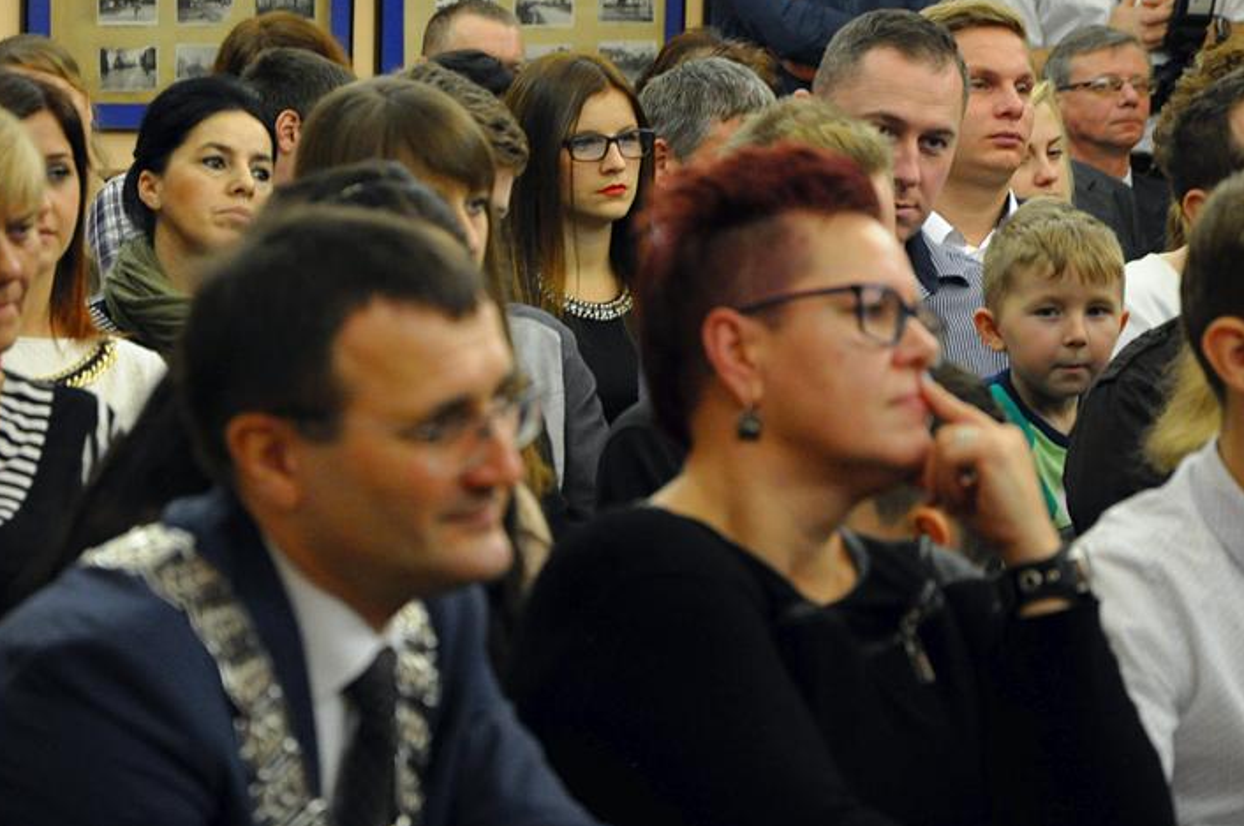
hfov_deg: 10.9
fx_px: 6544
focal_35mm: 190
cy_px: 336
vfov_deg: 7.2
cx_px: 585
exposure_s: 1/80
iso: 2500
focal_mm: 105
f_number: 5.6
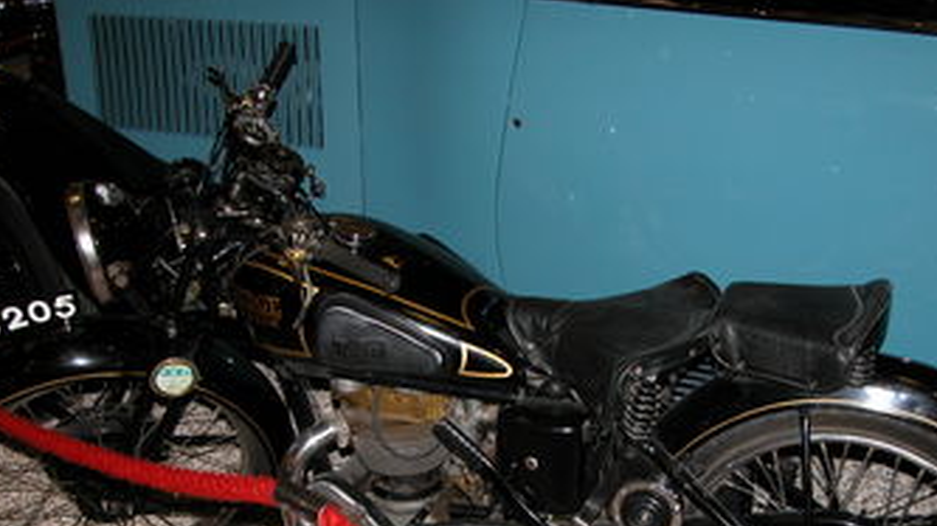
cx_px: 484
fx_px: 1366
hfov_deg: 37.9
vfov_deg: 21.5
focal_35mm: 55
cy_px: 419
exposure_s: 1/60
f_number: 2.9
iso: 100
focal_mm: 10.7
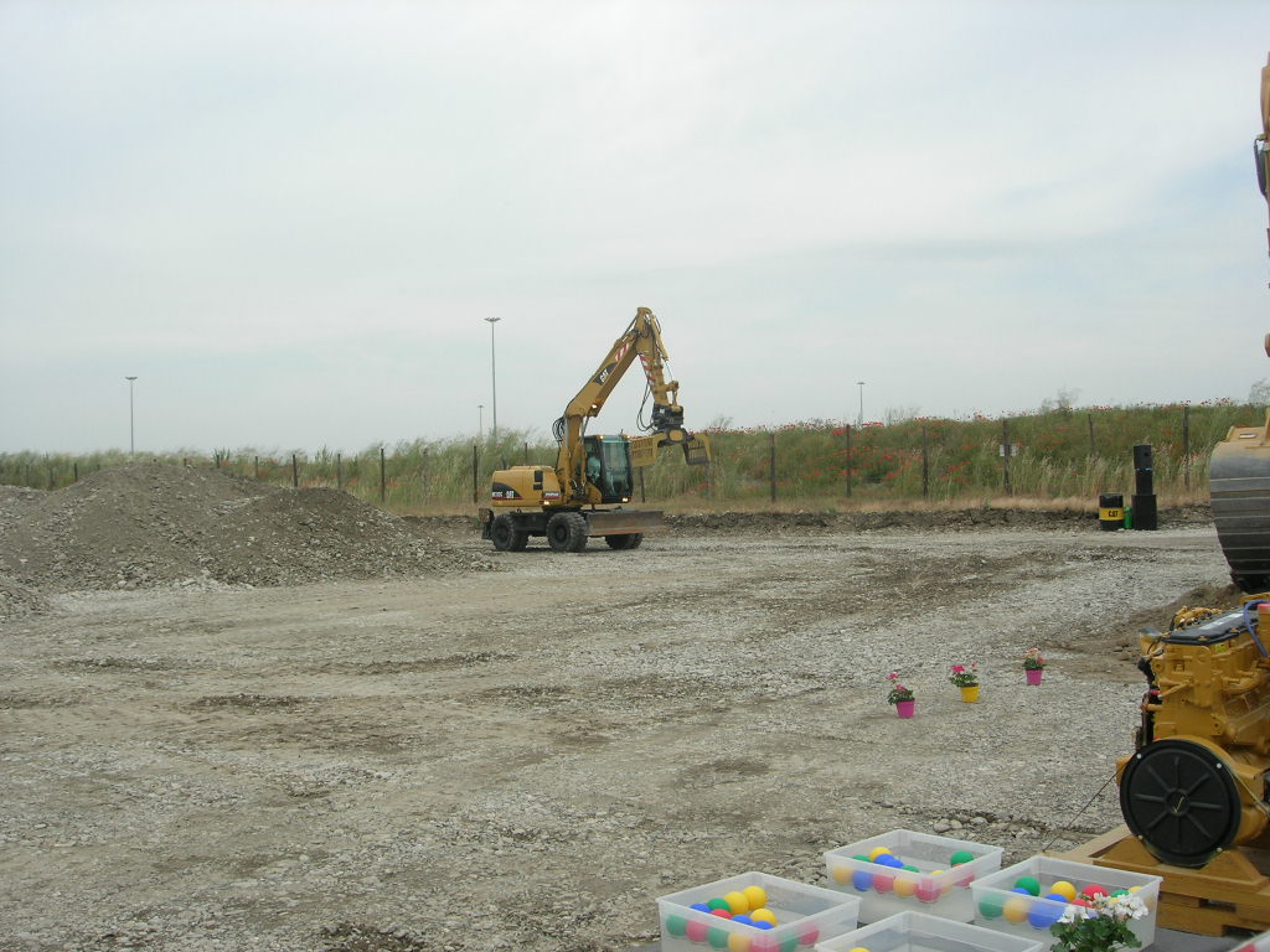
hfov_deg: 49.0
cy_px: 476
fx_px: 1394
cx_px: 635
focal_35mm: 38
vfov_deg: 37.7
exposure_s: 1/451
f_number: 4.8
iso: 64
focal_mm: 7.8
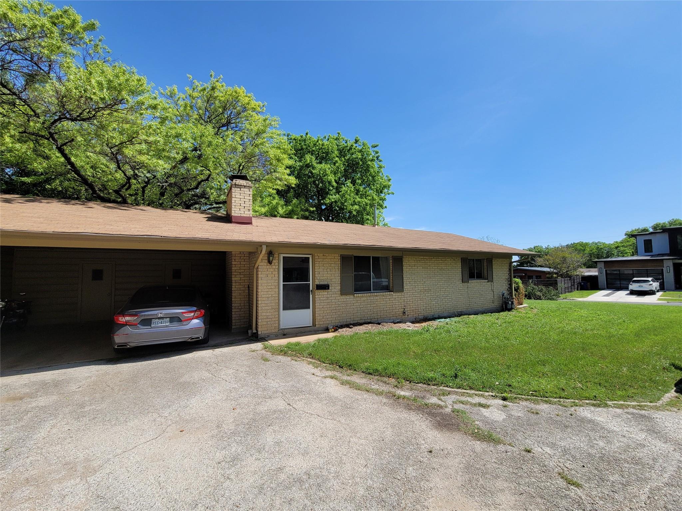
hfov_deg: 106.2
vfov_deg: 89.9
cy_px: 256
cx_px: 341
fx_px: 256
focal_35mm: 13
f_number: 2.2
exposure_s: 1/1809
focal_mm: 2.2
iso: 64
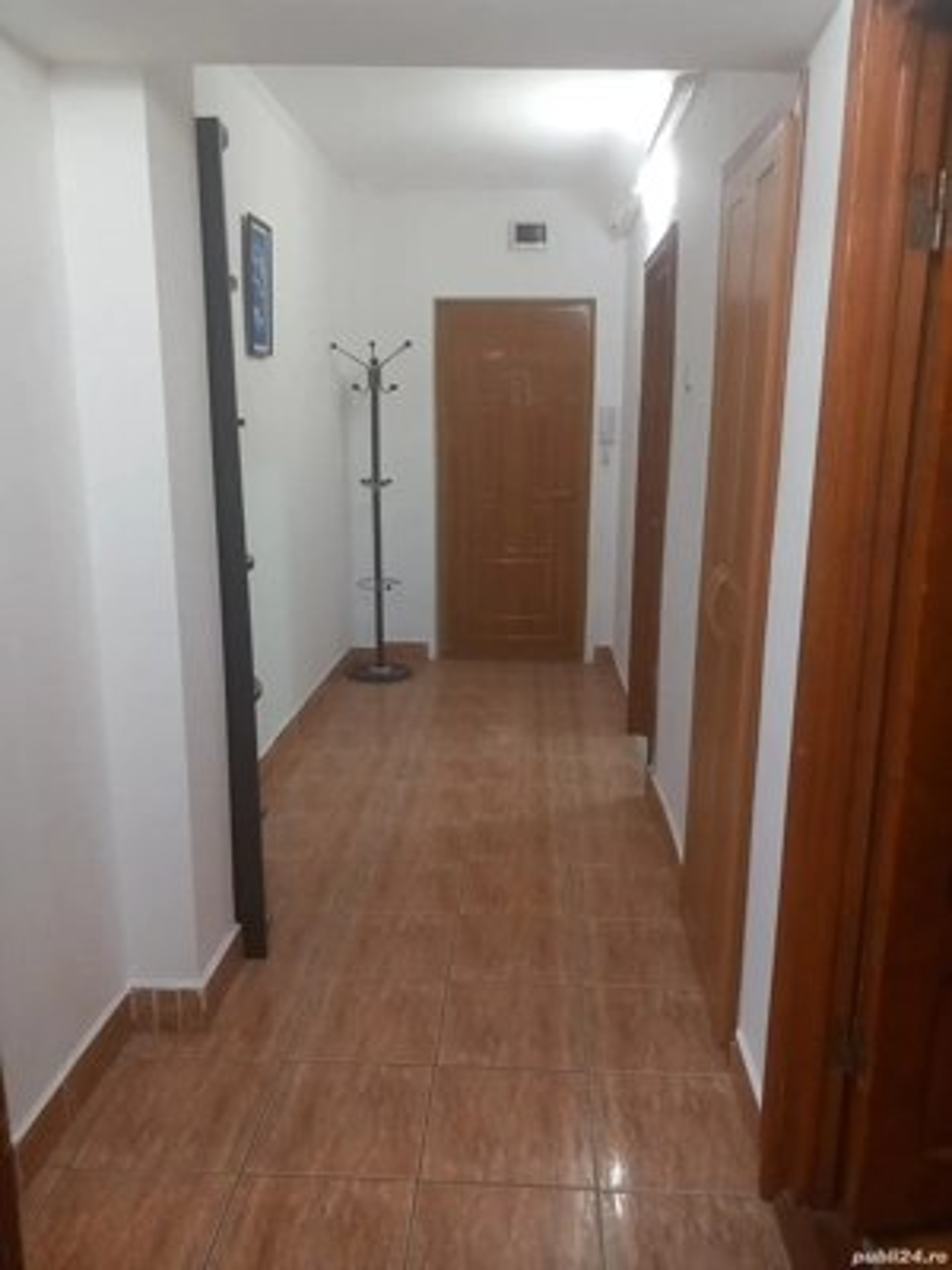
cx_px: 476
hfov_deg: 51.4
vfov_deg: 65.3
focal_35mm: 27
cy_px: 635
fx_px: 990
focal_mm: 4
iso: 250
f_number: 1.8
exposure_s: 1/25
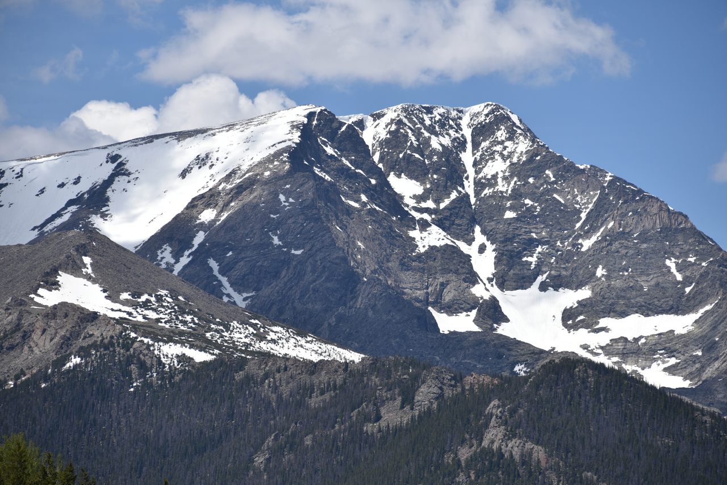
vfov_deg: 5.5
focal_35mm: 250
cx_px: 364
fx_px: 5049
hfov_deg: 8.2
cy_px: 242
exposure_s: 1/500
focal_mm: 250
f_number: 8
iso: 100
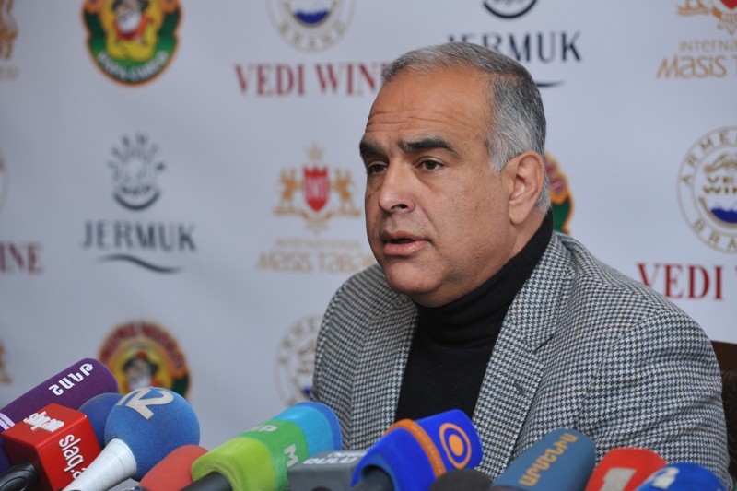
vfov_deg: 10.2
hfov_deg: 15.2
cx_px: 368
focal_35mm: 135
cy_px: 246
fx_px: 2763
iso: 800
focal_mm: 135
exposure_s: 1/250
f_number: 5.6
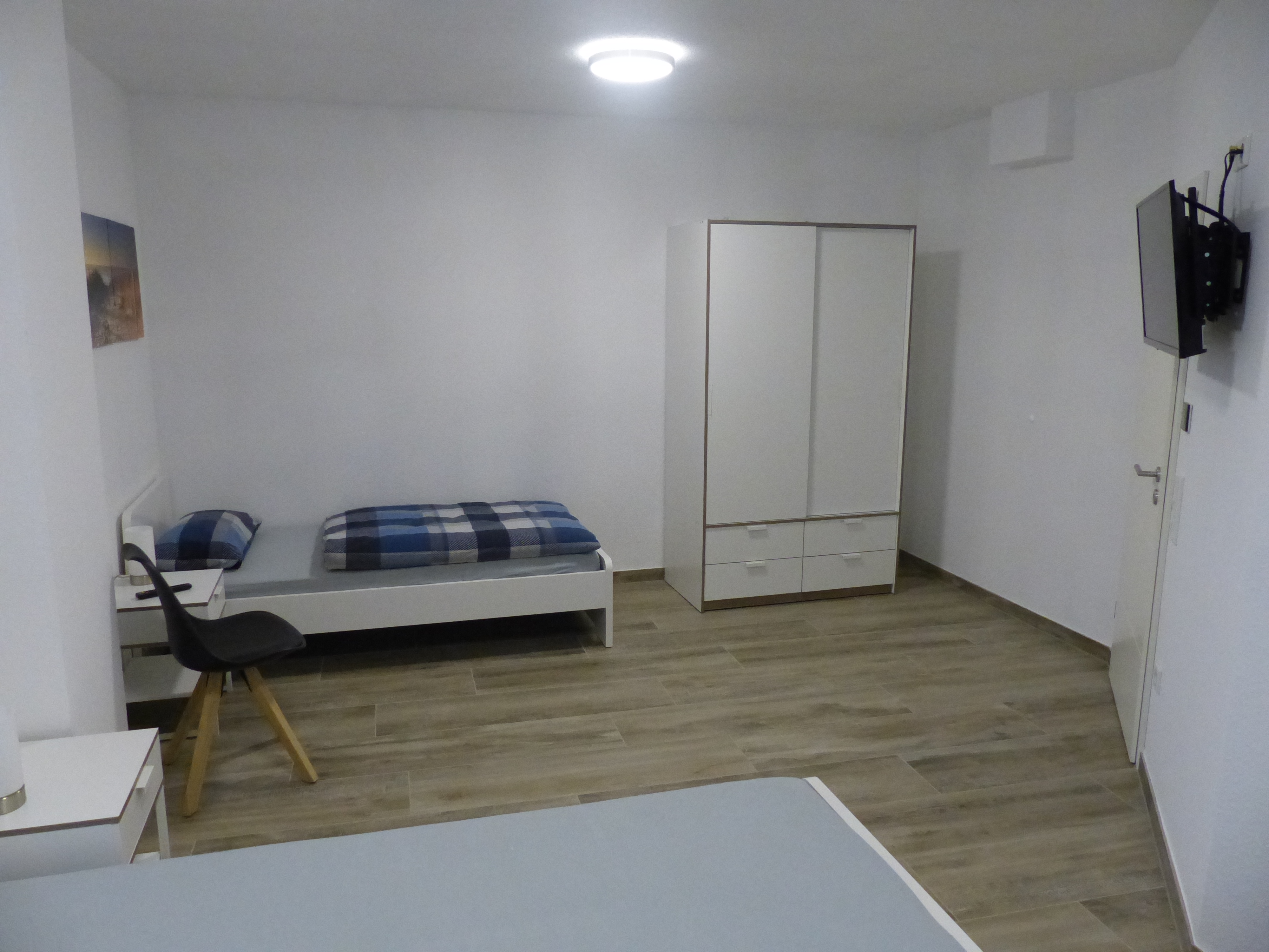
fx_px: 916
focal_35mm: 25
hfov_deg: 69.4
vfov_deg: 54.9
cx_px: 634
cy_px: 476
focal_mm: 4.5
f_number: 2.8
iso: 800
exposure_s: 1/60
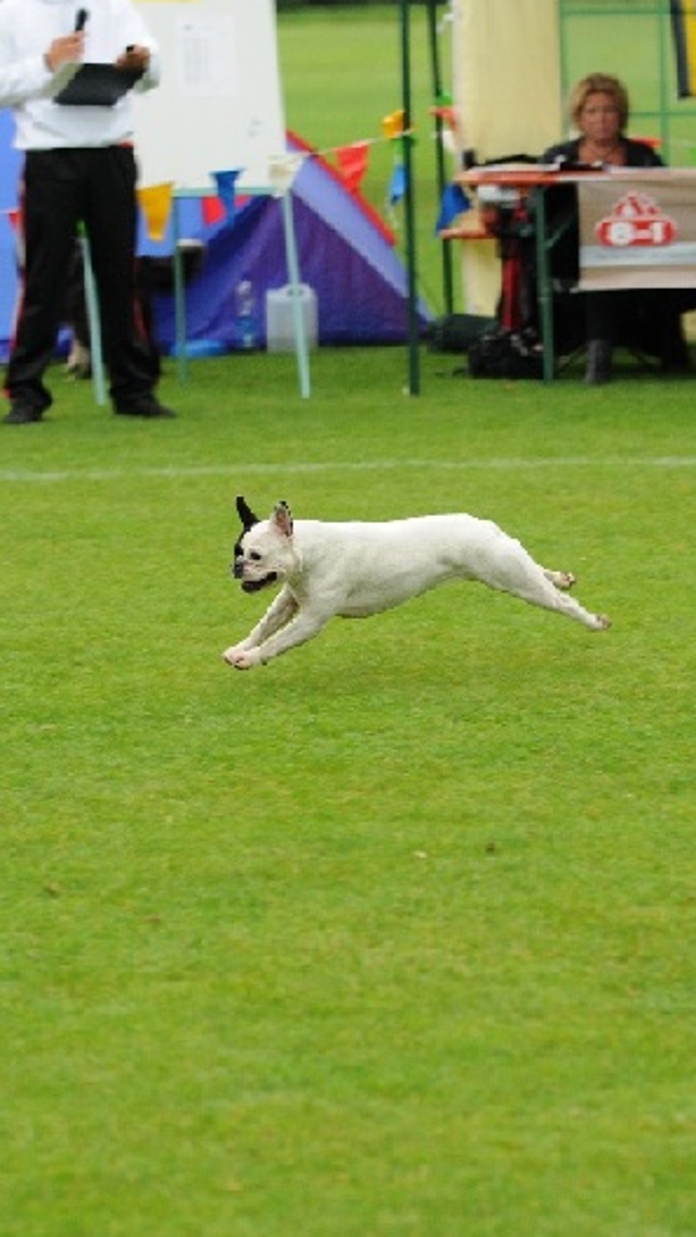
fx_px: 7021
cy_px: 620
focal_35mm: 214
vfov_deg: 10.1
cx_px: 384
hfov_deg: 5.7
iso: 400
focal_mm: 90
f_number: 2.8
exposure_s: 1/640
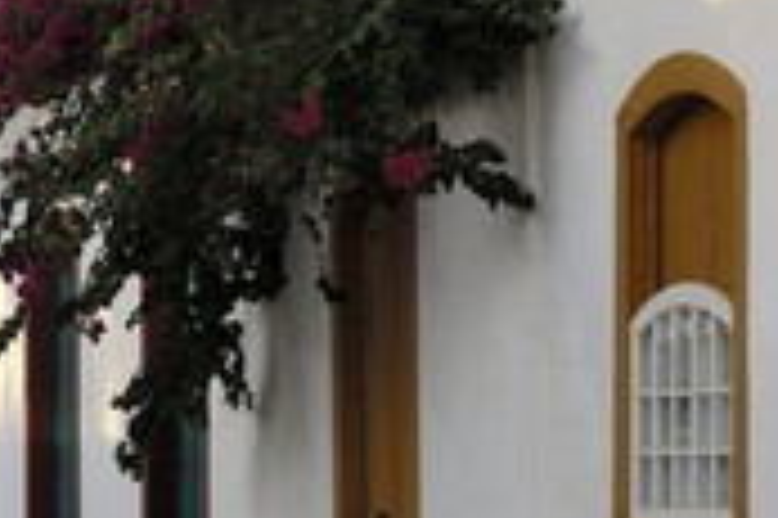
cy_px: 176
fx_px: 5527
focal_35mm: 256
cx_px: -124
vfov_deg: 5.4
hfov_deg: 8.0
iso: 100
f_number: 7.1
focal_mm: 70
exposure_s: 1/125
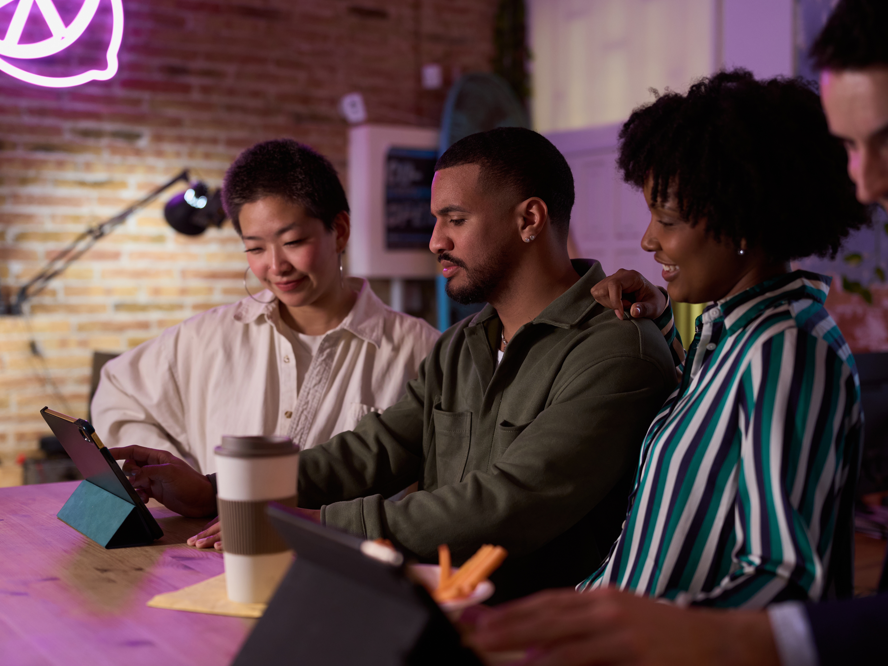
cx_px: 429
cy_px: 332
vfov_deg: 31.5
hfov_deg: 41.2
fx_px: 1180
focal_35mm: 46
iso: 800
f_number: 2
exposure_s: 1/200
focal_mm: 42
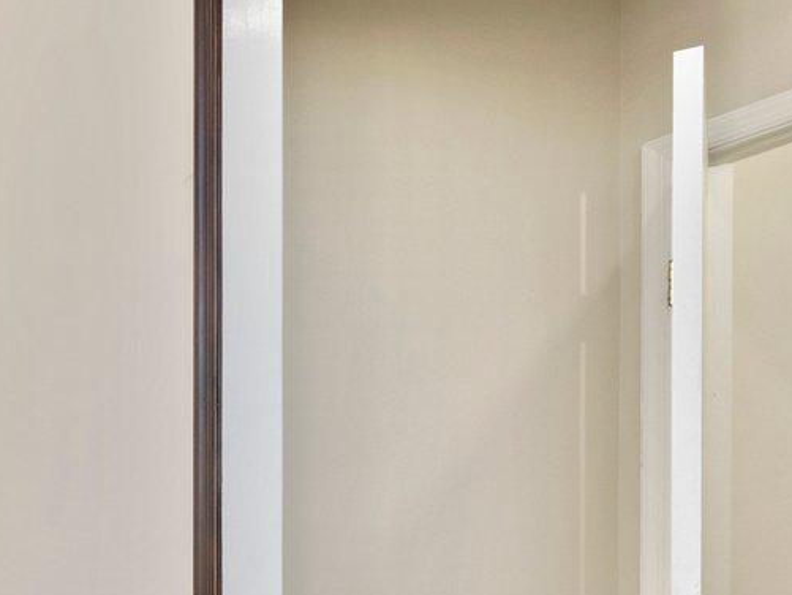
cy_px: 623
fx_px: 1259
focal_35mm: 55
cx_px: -566
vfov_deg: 25.0
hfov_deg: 23.0
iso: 640
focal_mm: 14
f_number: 8
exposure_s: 1/30
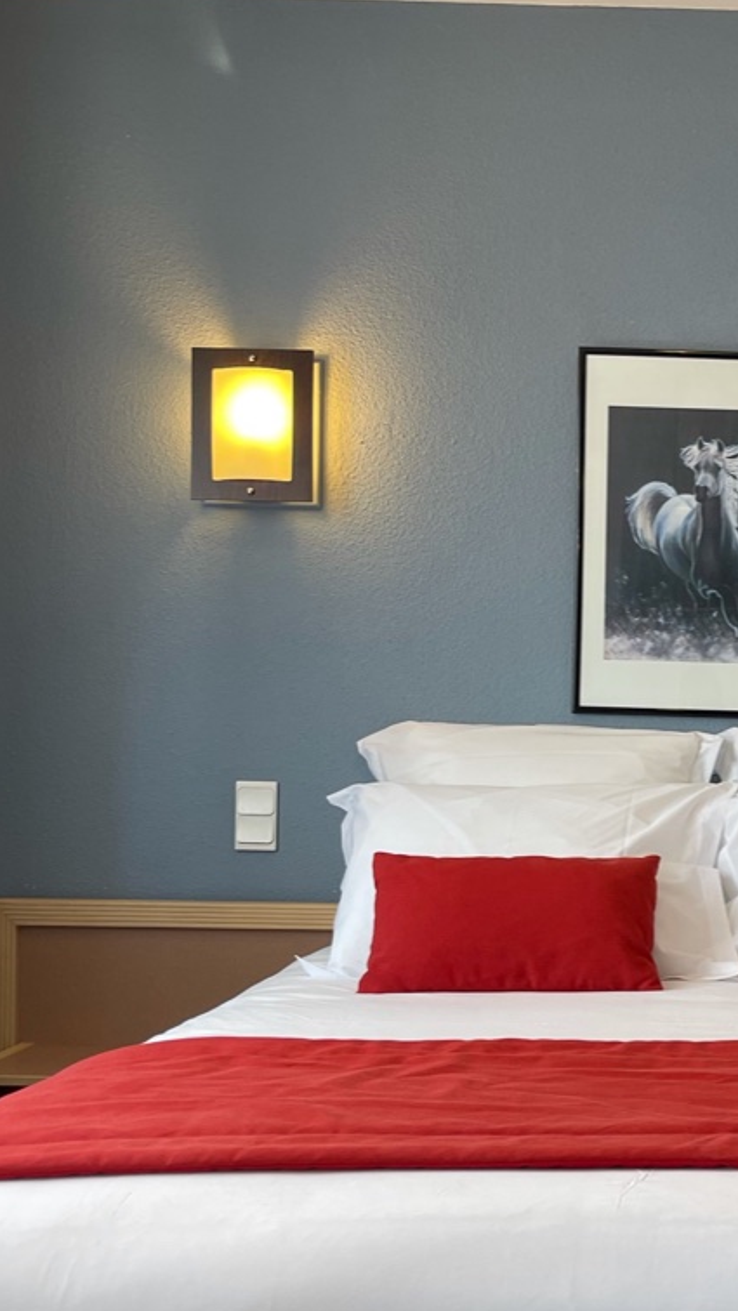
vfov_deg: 42.7
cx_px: 742
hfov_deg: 23.8
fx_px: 1669
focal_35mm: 48
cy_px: 764
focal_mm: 5.1
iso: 64
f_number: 1.6
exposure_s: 1/100
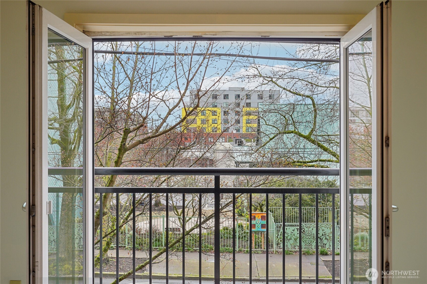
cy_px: 142
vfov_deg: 31.9
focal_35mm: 42
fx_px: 498
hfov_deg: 46.4
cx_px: 214
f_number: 8
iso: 400
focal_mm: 28
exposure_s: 1/15
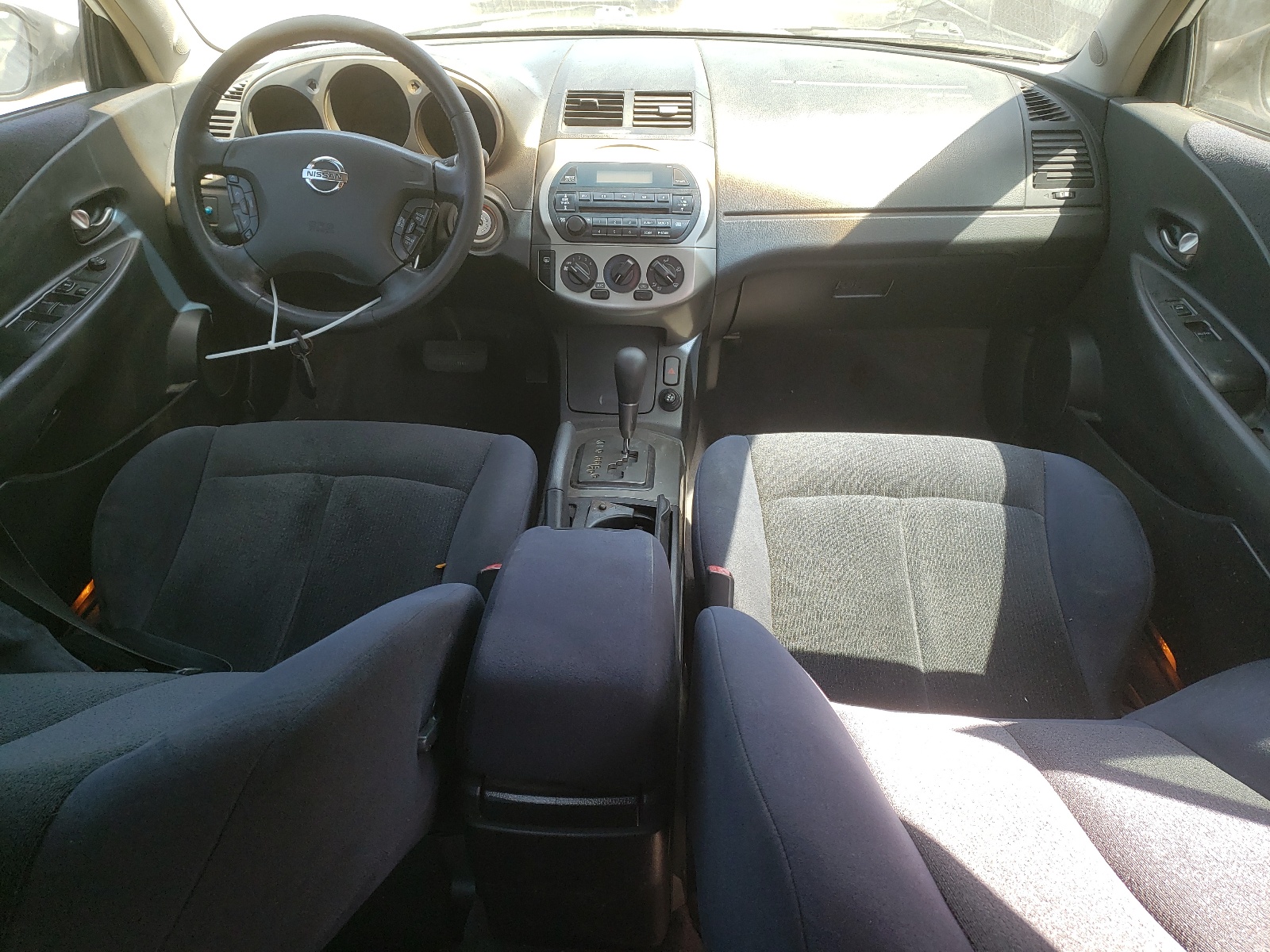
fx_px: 954
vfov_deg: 53.1
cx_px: 635
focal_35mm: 26
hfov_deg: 67.3
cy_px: 476
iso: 50
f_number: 1.5
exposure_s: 1/145
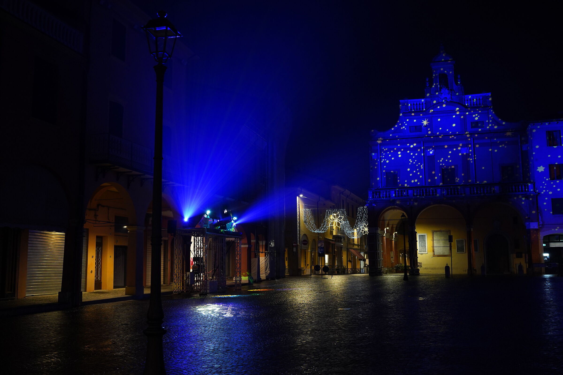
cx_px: 282
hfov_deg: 54.4
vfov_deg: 37.9
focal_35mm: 35
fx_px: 547
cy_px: 188
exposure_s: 1/60
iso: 1600
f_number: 3.5
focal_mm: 35
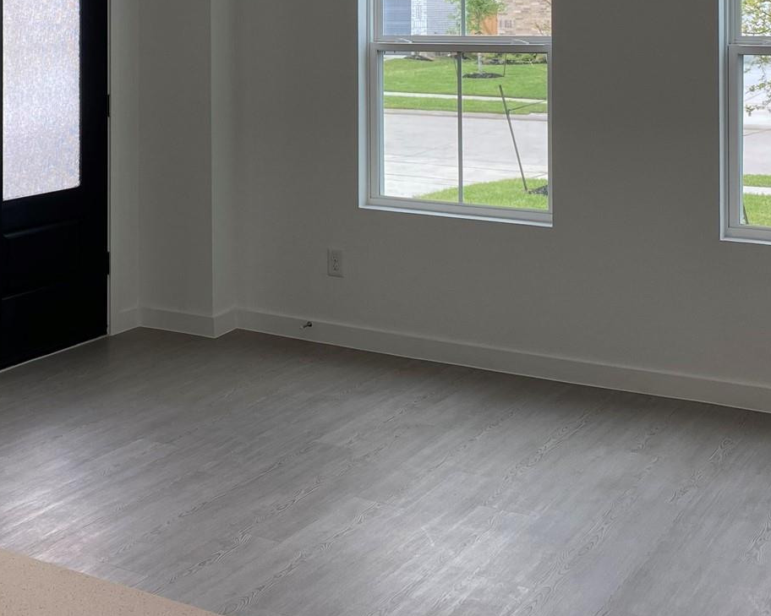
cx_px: 191
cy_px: 16
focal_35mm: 57
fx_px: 1300
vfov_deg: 25.5
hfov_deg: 32.4
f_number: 1.8
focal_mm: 4.25
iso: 32
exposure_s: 1/122
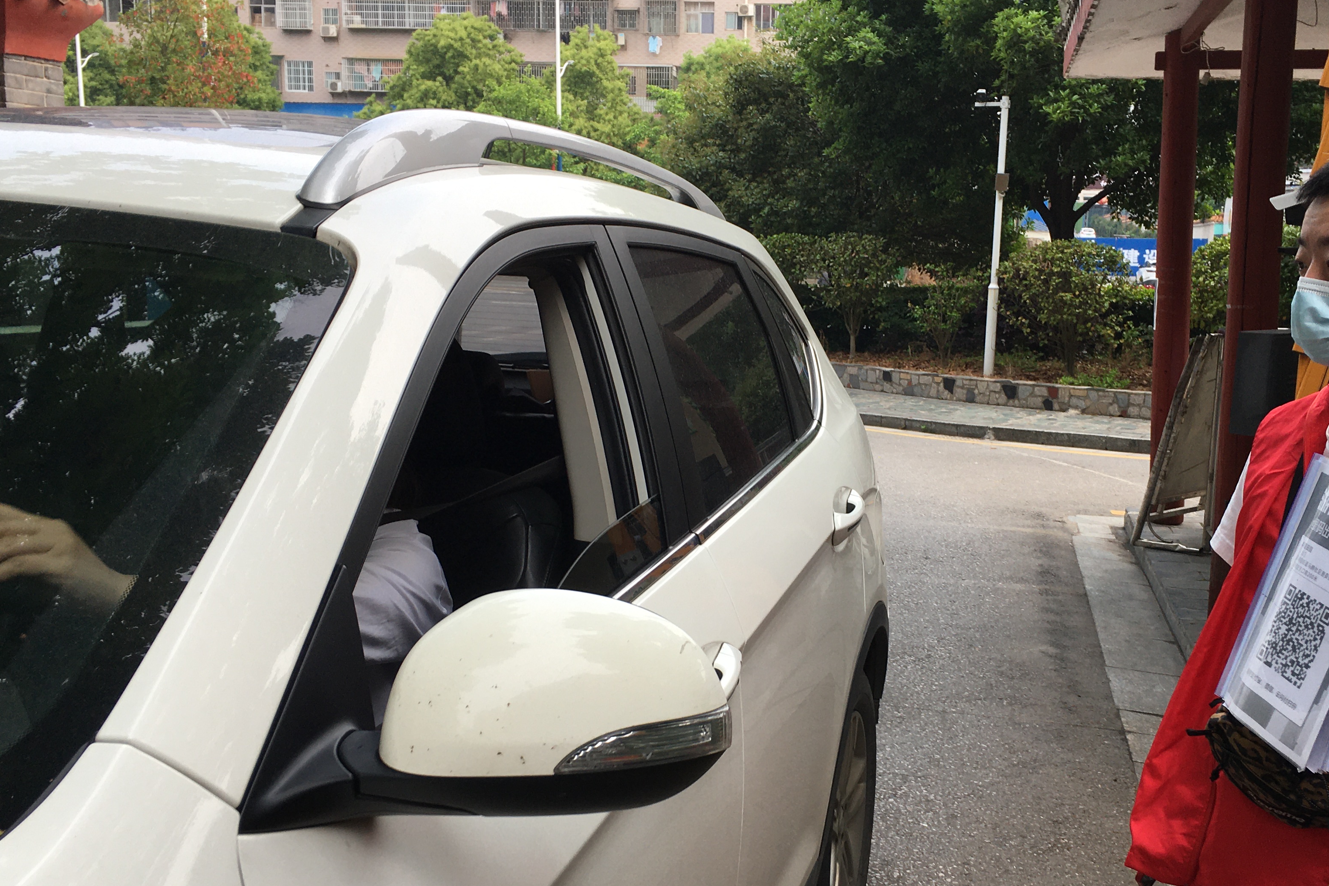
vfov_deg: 34.1
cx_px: 779
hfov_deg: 49.3
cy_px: 531
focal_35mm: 39
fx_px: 1440
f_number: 2.2
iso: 25
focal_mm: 4.15
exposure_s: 1/214
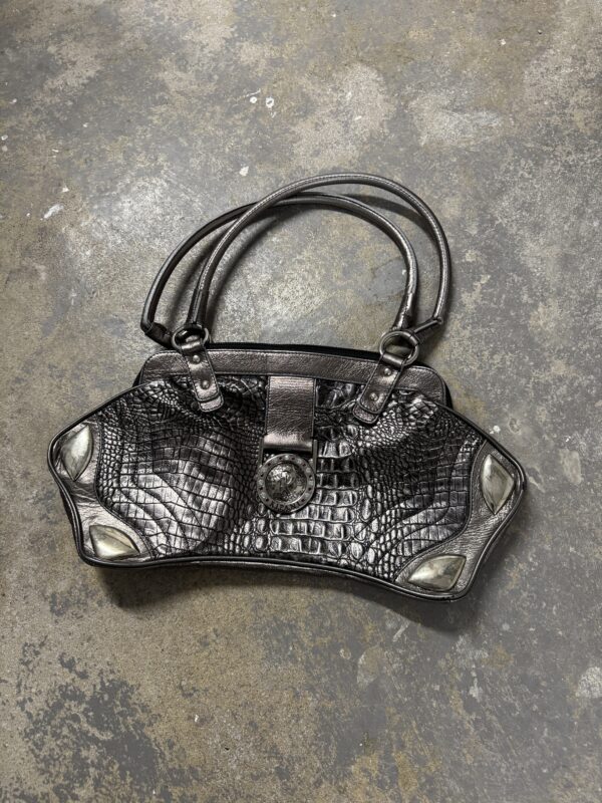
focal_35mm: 24
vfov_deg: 71.6
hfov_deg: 56.8
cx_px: 301
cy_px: 402
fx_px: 557
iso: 320
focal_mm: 6.76
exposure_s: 1/60
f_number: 1.78
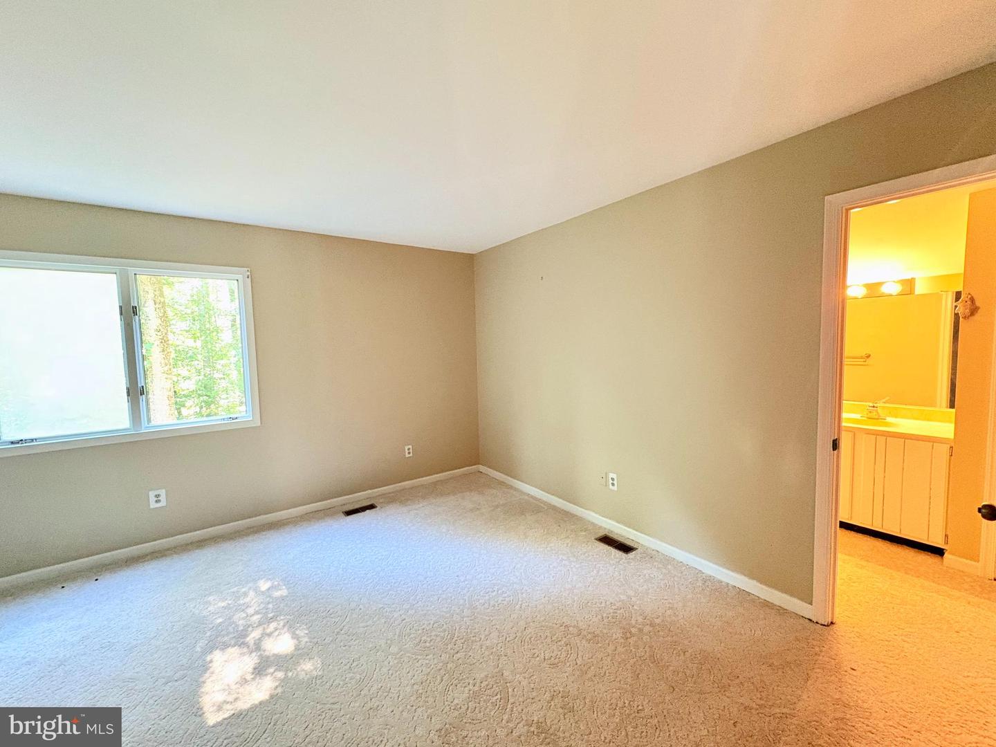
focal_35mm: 14
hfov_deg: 102.1
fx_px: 403
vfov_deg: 85.7
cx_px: 498
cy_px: 374
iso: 640
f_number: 2.2
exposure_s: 1/40
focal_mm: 2.22
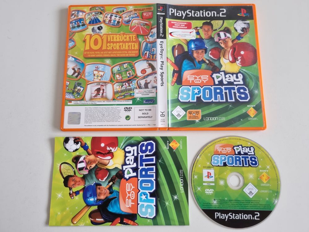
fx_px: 232
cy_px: 116
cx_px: 154
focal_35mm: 26
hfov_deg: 67.3
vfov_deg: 53.1
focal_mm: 5.4
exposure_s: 1/100
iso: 160
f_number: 1.8
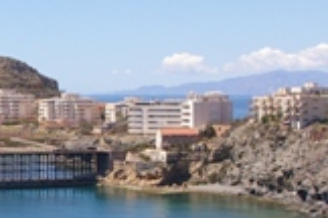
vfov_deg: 10.1
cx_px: -4
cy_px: 143
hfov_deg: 14.8
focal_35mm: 136
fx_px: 1239
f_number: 8
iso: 200
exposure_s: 1/500
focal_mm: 23
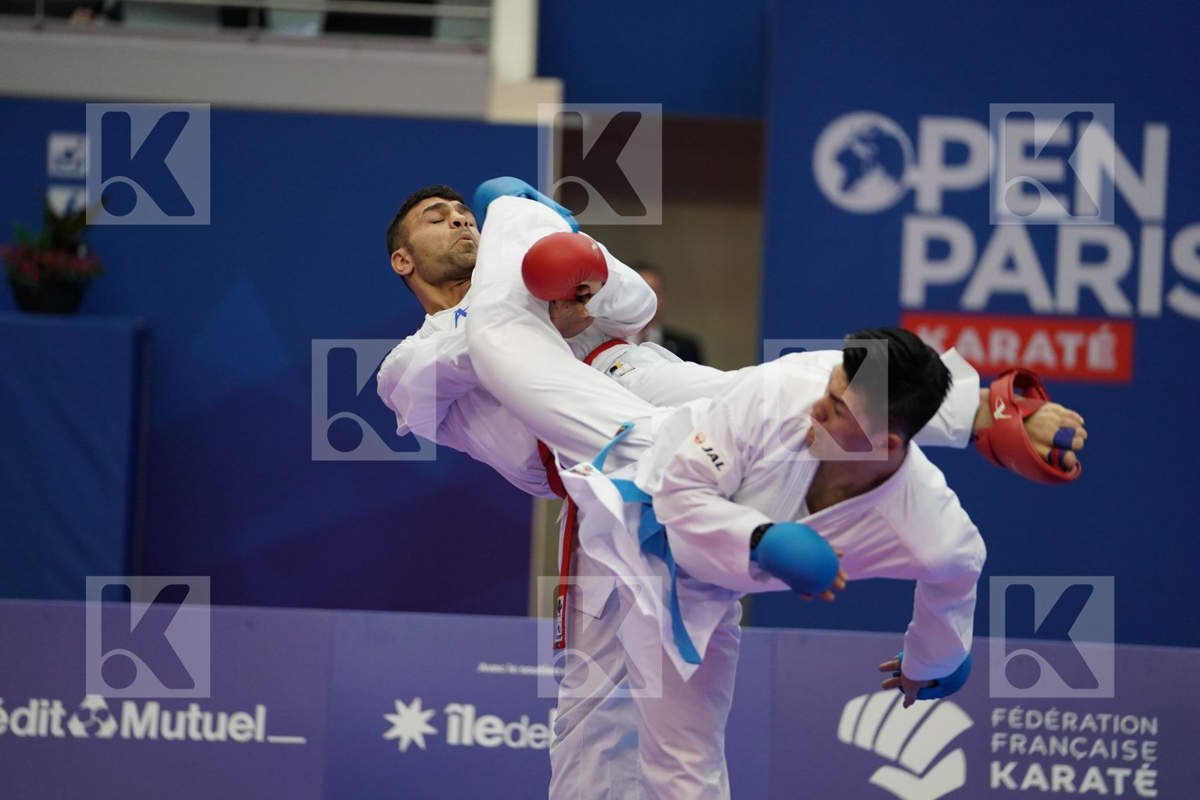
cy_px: 400
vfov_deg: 7.9
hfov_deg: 11.8
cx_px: 600
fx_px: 5800
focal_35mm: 174
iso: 2500
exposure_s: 1/1000
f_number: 2.8
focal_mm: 174
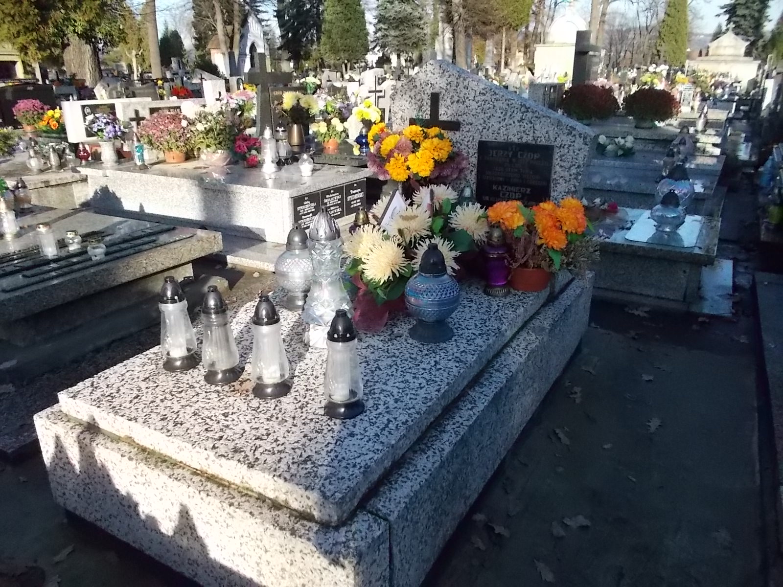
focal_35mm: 26
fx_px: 588
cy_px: 294
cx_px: 392
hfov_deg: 67.3
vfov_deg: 53.1
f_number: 8
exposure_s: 1/320
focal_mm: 4.6
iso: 400
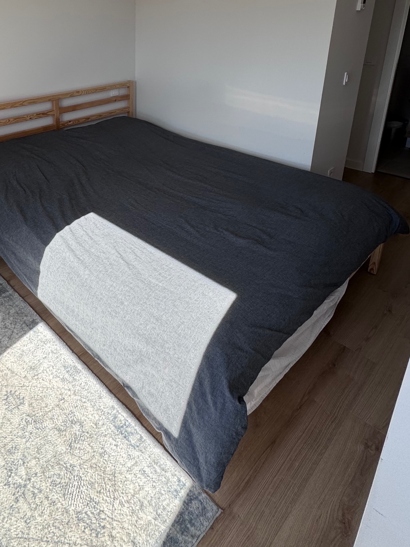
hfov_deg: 52.3
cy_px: 143
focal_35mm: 25
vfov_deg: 65.5
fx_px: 395
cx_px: 99
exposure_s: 1/294
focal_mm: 2.22
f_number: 2.2
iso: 40
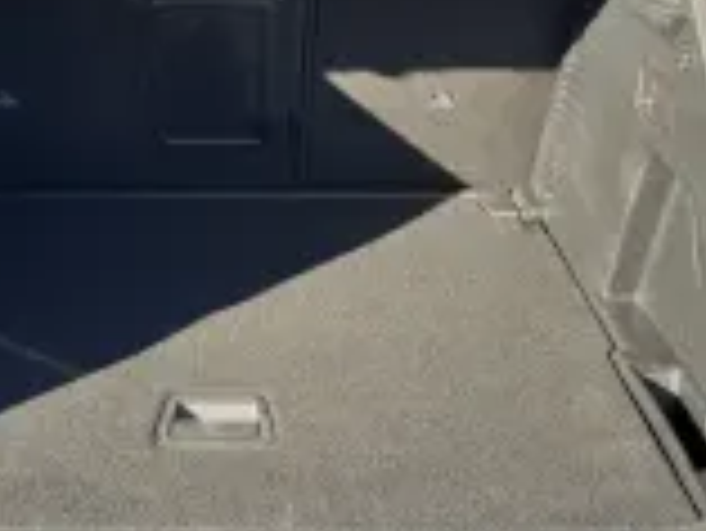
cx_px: 225
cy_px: 86
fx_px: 1123
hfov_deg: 34.5
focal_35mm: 55
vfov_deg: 26.0
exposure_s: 1/265
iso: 80
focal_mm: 6.76
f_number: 1.78
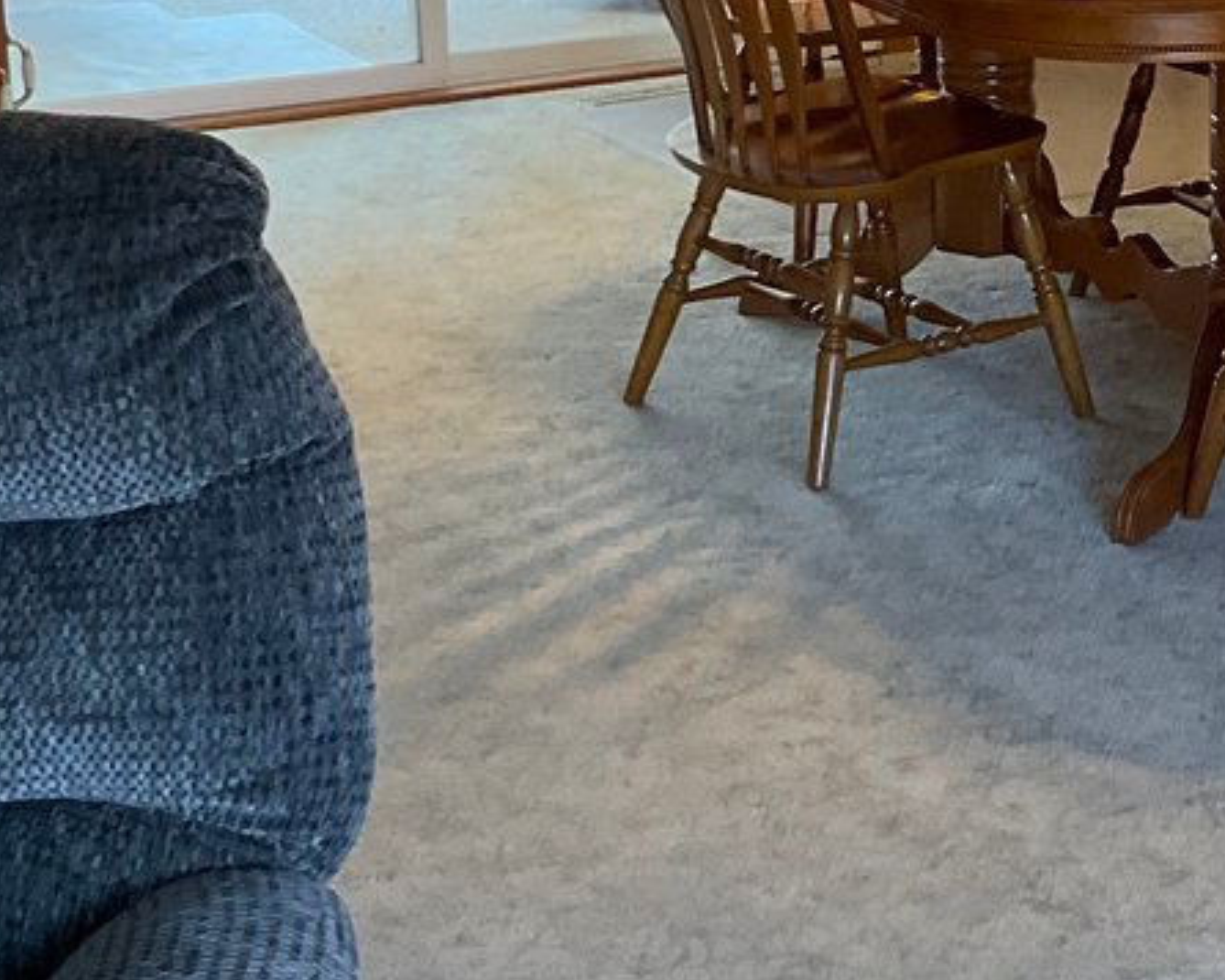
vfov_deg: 15.8
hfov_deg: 19.5
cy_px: 62
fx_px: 3481
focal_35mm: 96
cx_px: 1136
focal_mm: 3
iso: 80
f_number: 1.8
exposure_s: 1/60
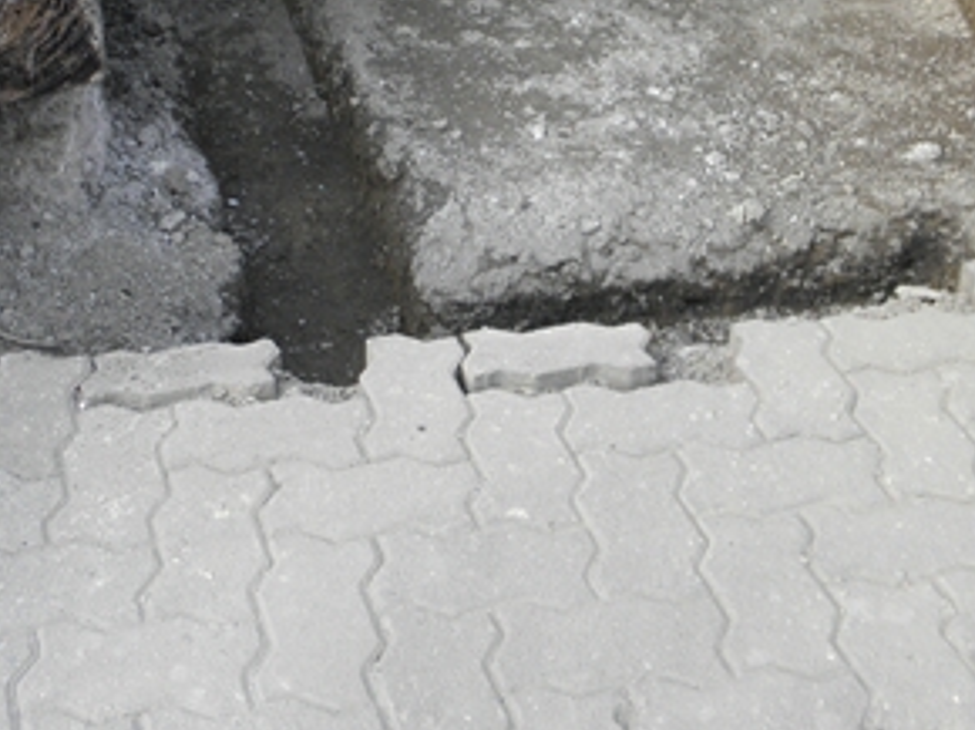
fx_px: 1632
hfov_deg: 33.2
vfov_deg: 24.2
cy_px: 13
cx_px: 427
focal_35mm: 58
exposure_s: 1/60
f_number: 3.5
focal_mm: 5
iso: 100
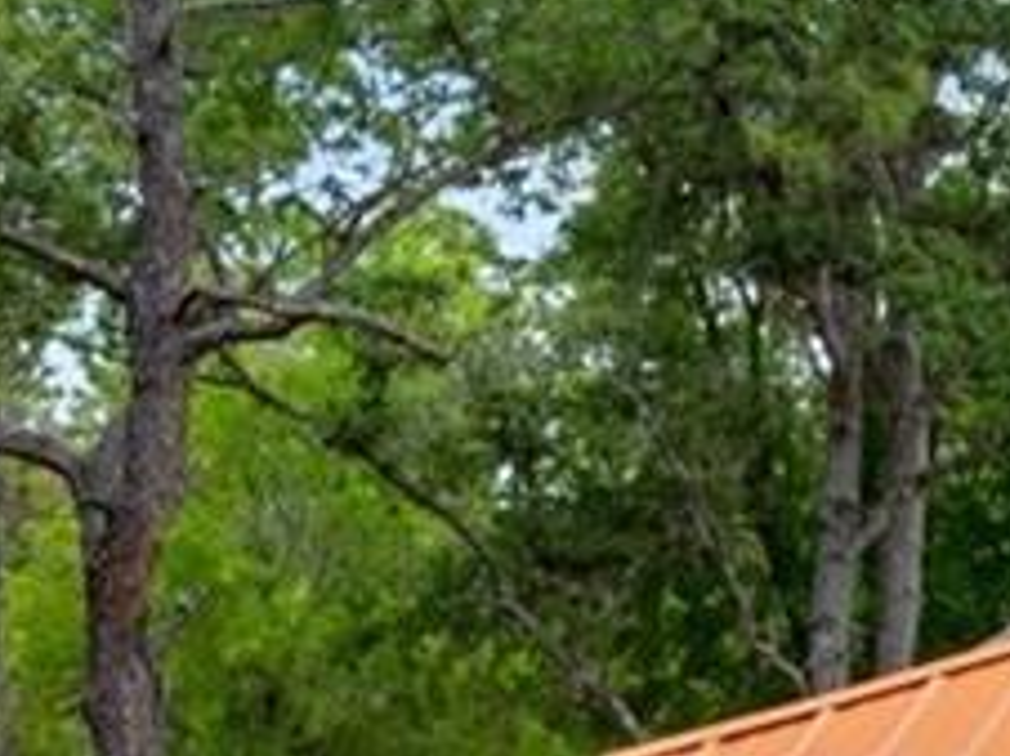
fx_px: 6150
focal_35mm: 211
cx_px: 2757
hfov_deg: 8.3
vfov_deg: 6.9
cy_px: 1212
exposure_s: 1/320
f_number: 8
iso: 400
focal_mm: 31
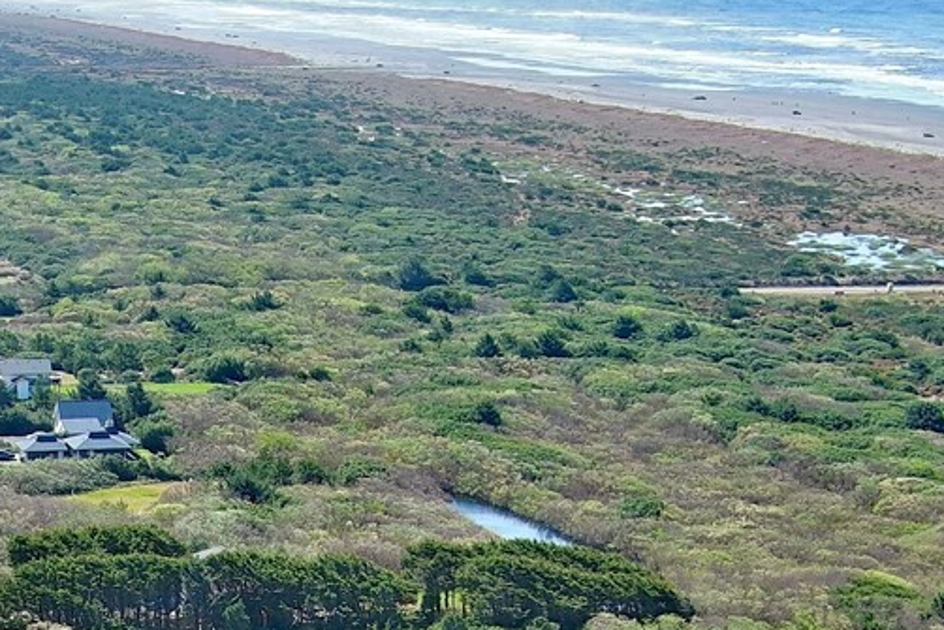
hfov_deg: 19.9
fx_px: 2570
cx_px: -82
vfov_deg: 13.2
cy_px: 947
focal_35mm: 98
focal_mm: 10.57
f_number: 2.8
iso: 100
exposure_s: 1/851
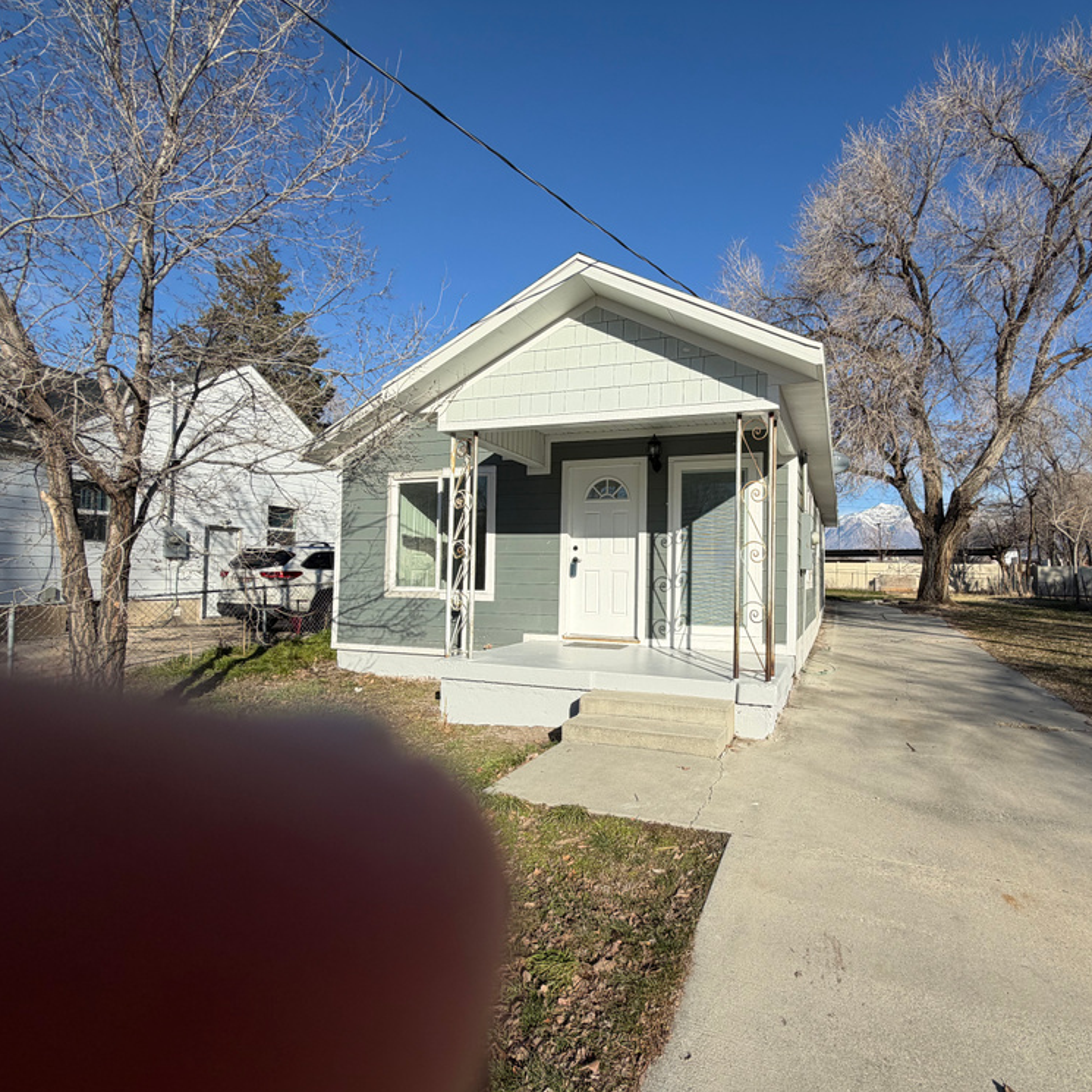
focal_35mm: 17
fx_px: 607
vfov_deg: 83.9
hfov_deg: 83.0
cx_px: 652
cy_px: 561
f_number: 2.2
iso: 20
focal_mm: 2.22
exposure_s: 1/985
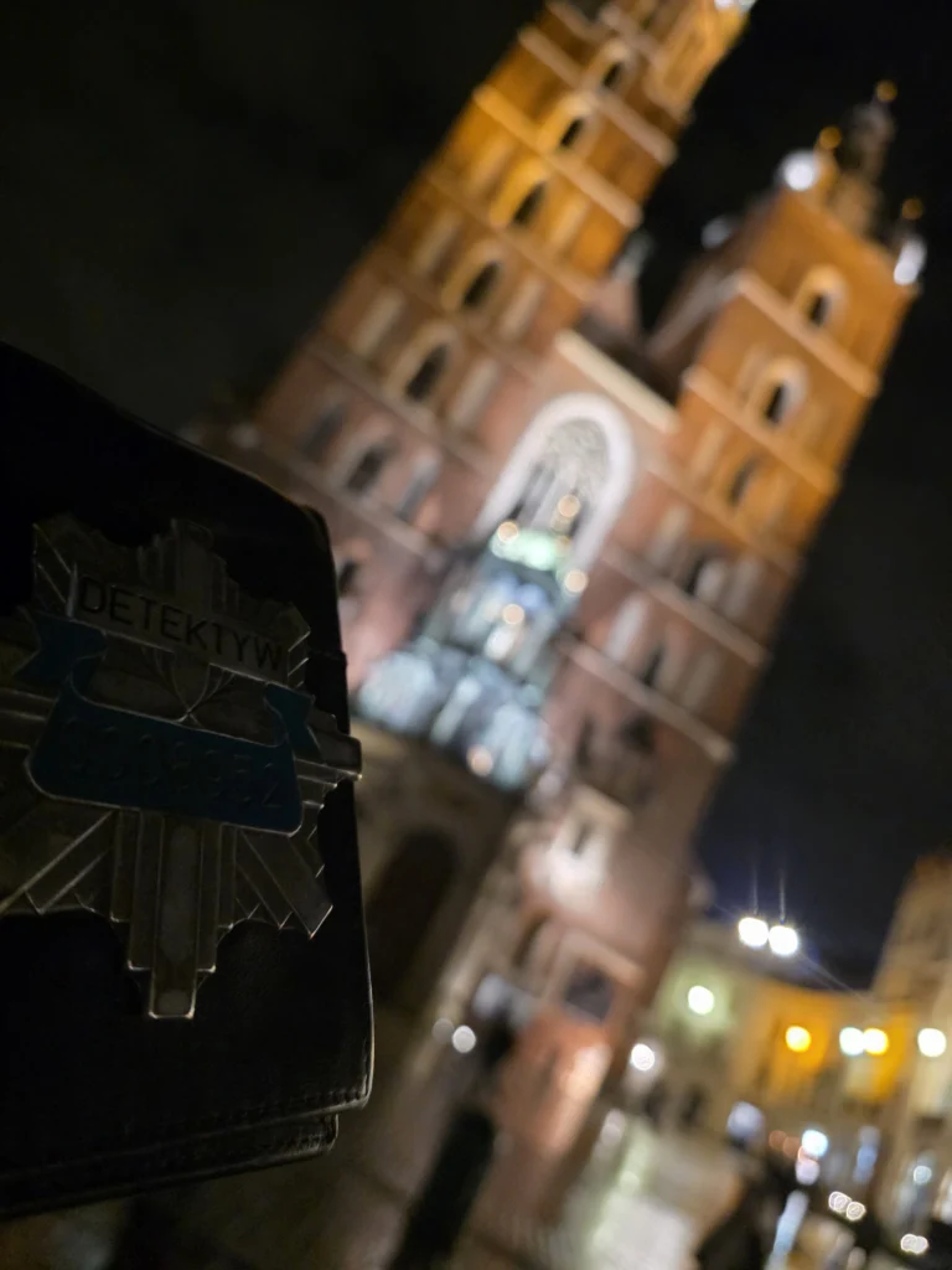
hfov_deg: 58.9
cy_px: 635
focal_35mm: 23
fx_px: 843
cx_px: 476
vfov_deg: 73.9
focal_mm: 6.3
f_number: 1.7
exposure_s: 1/25
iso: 1600
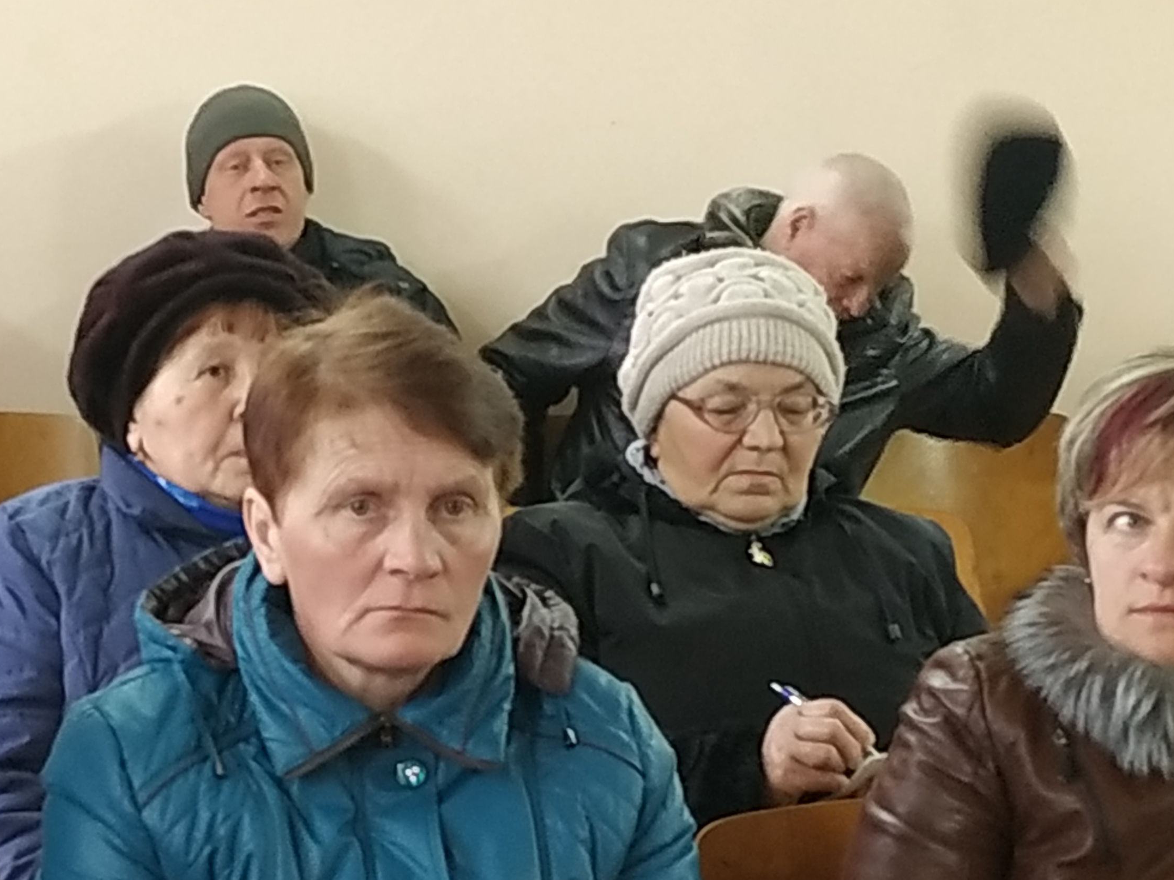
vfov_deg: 33.2
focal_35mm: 43
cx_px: 331
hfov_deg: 42.8
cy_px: 608
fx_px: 1458
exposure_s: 1/20
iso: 400
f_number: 1.9
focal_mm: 3.94
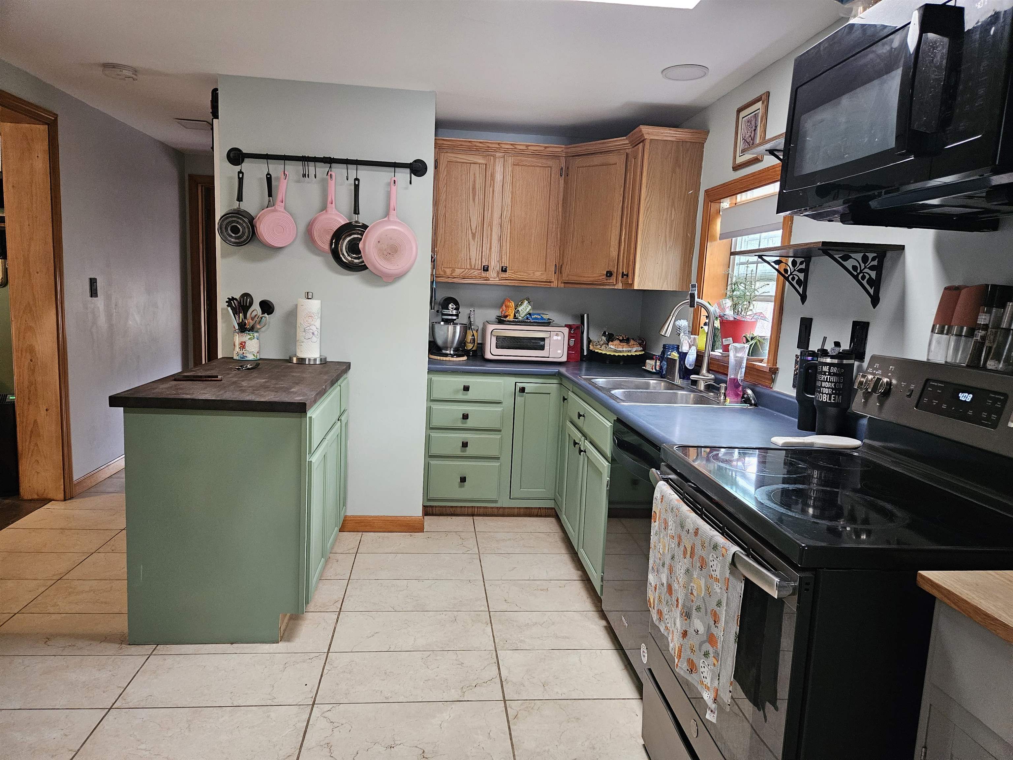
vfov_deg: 58.9
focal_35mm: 23
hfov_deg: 73.9
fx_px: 673
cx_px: 506
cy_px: 380
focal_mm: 5.4
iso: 500
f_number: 1.8
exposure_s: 1/60
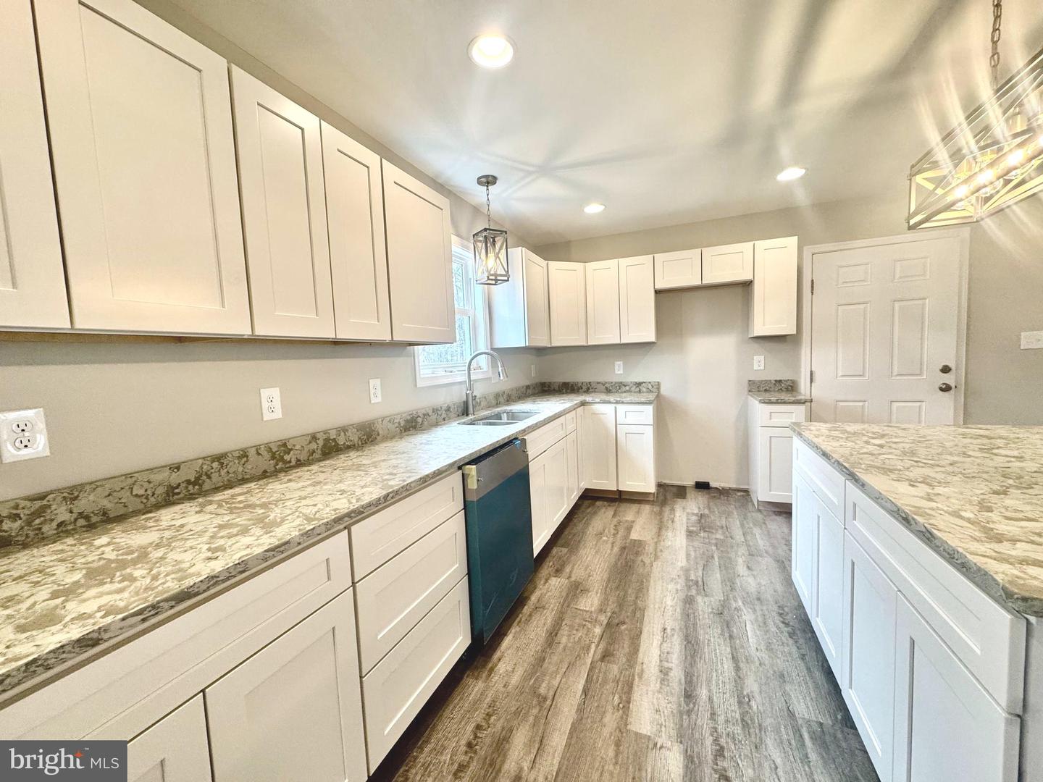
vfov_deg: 85.7
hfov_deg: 102.1
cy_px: 391
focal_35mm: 14
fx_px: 422
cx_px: 522
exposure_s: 1/120
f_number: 2.2
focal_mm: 2.22
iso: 200
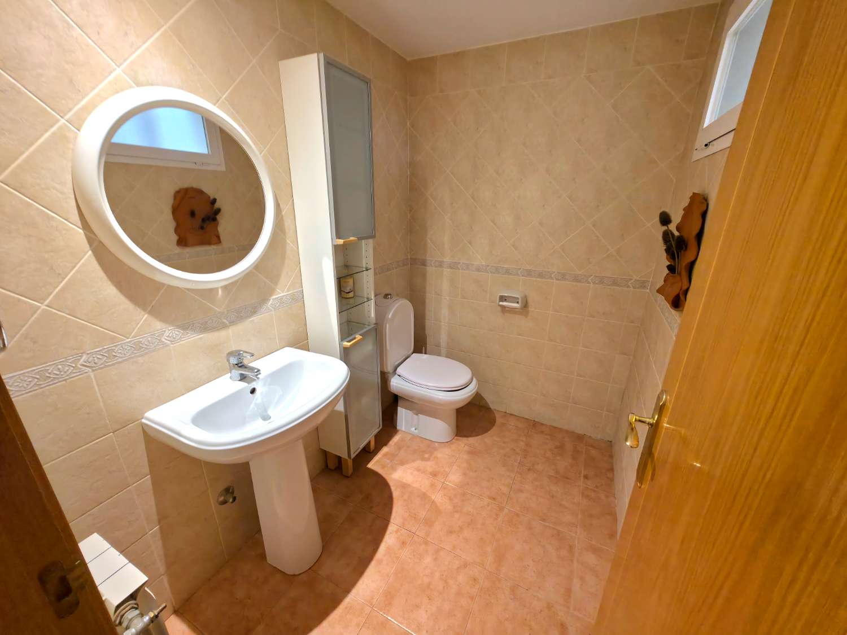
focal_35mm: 13
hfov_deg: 106.2
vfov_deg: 89.9
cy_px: 318
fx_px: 318
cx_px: 424
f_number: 1.9
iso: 160
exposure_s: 1/25.1
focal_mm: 2.2
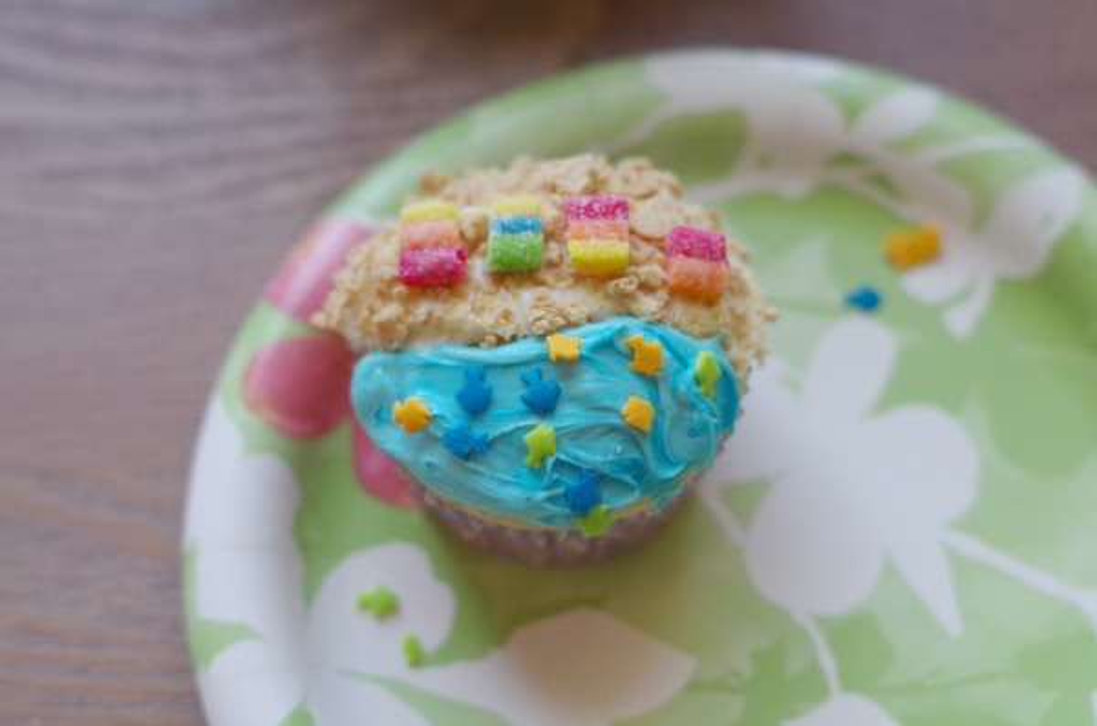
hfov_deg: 27.1
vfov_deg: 18.1
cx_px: 548
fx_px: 2280
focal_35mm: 75
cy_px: 363
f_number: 2.8
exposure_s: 1/640
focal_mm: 50
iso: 1600
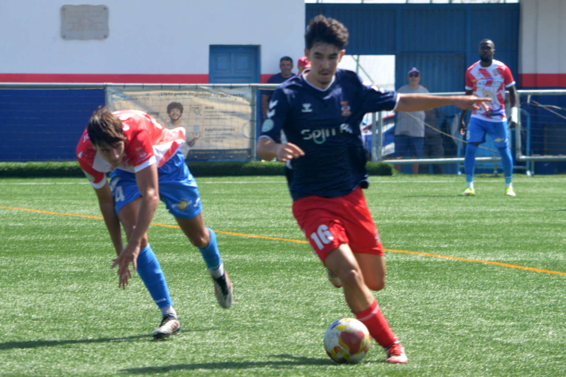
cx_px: 283
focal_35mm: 232
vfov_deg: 5.9
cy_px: 188
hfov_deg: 8.9
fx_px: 3654
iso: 200
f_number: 7.1
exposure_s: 1/400
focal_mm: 155
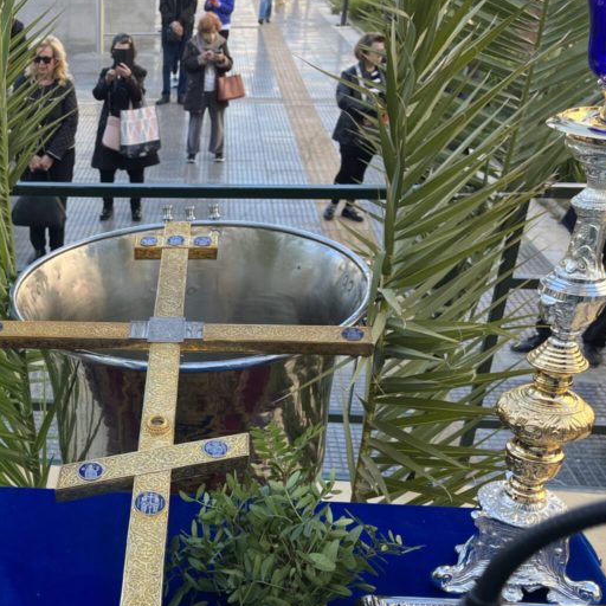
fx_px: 911
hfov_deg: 34.9
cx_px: 75
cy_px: 411
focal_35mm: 46
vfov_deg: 36.4
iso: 50
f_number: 1.6
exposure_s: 1/355
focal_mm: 5.1
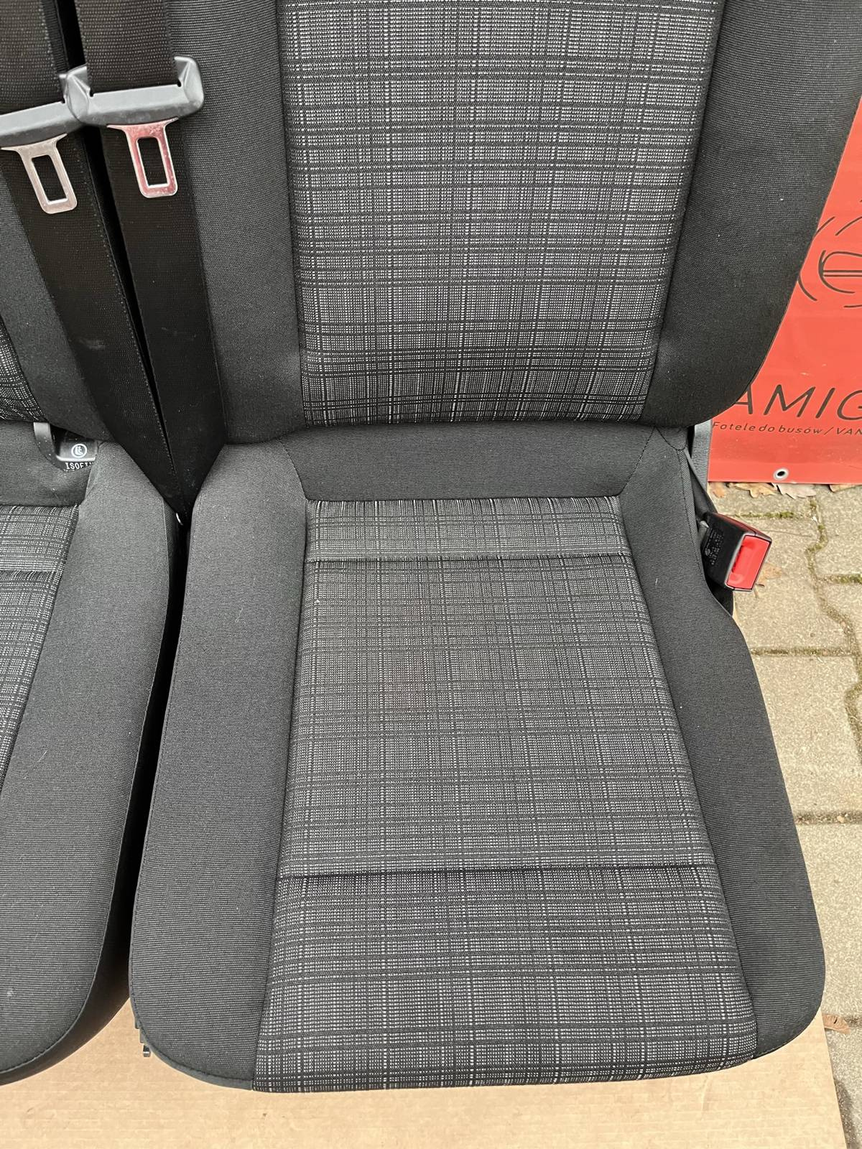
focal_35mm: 26
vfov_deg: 67.3
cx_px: 431
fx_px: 863
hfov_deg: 53.1
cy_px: 574
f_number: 1.6
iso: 400
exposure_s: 1/60
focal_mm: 5.1
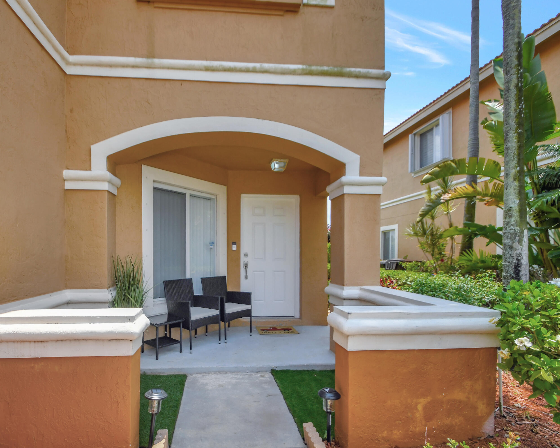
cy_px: 225
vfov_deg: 77.0
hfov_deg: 89.1
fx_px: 282
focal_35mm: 17
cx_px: 240
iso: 400
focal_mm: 10
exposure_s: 1/800
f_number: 8
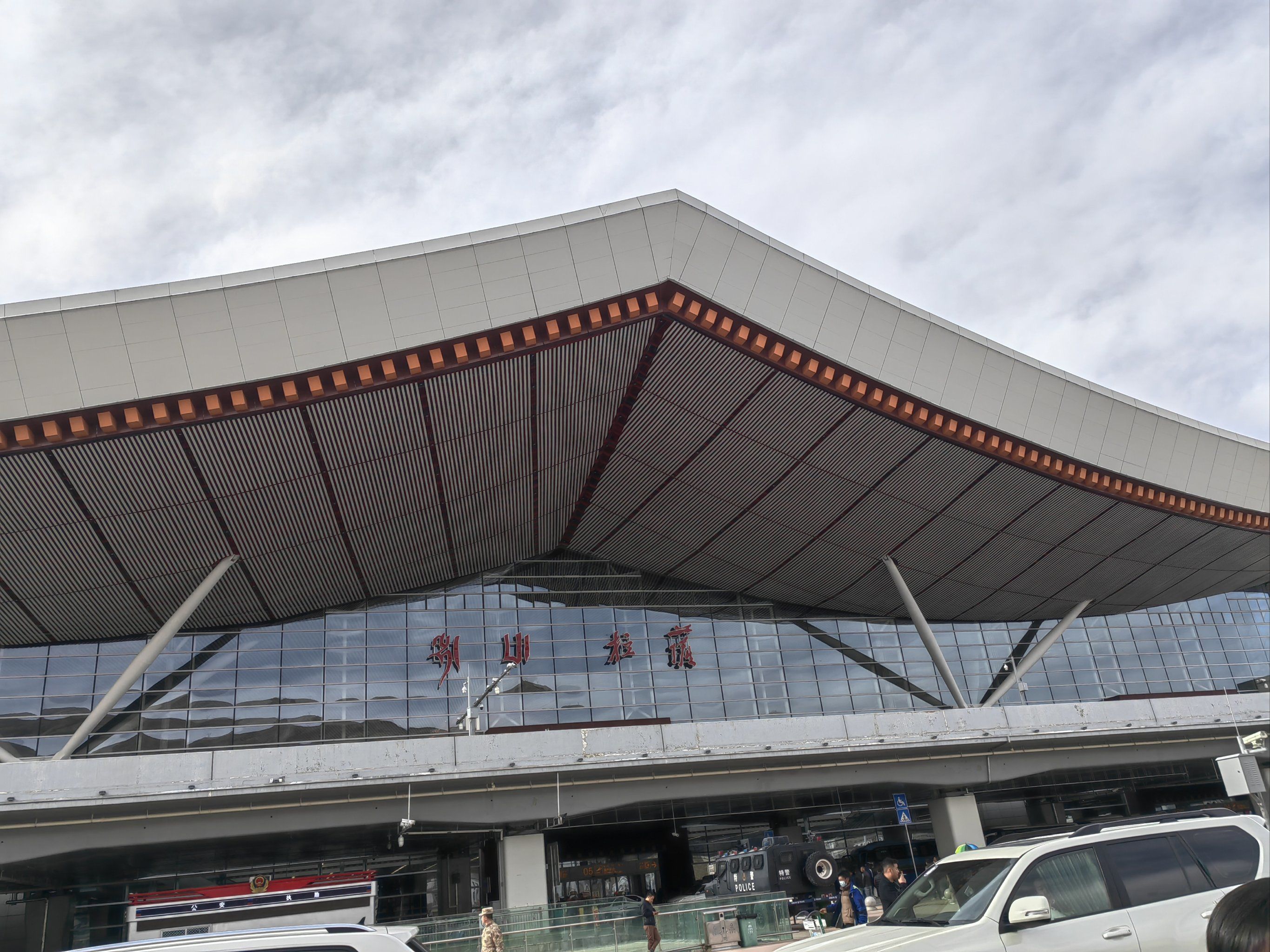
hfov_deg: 65.3
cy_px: 476
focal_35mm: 27
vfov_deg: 51.4
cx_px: 635
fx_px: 991
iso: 50
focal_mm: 5.54
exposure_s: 1/3333
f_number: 1.8
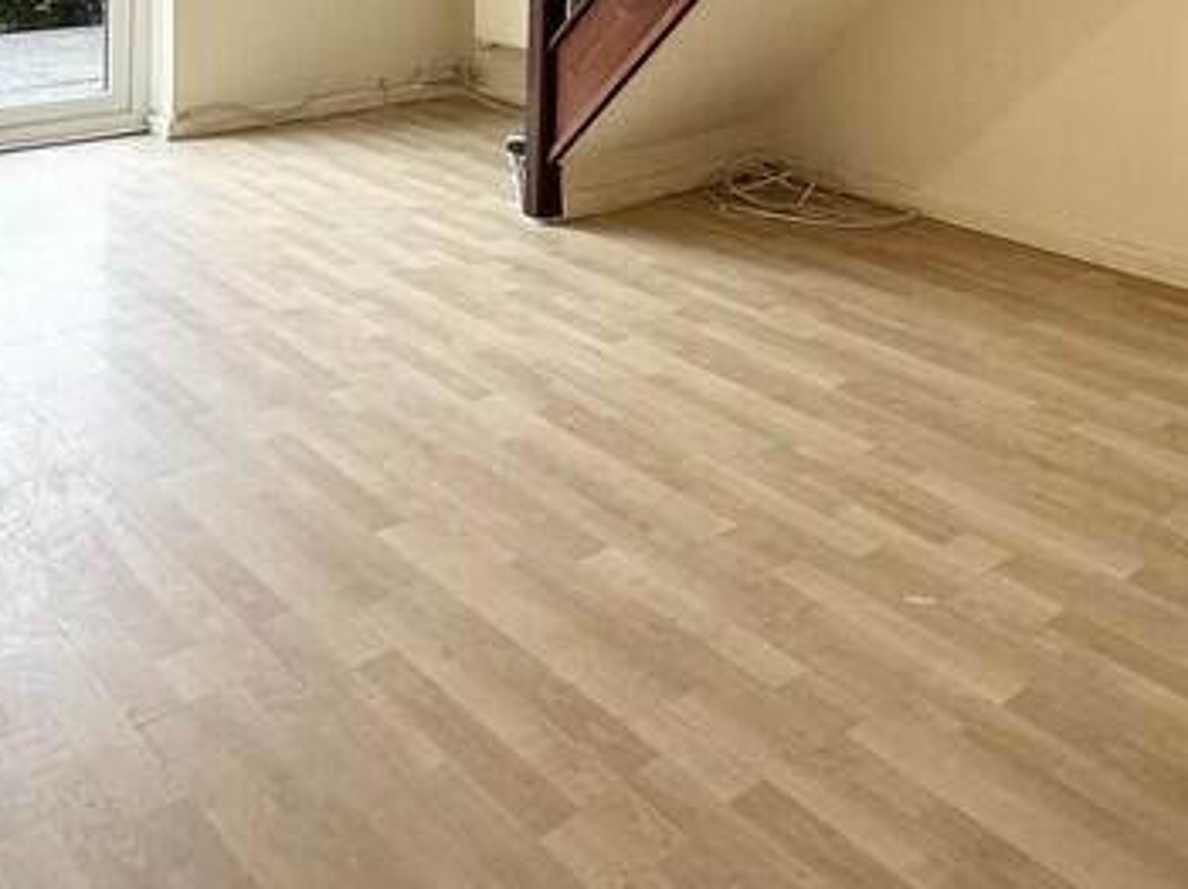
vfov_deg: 30.1
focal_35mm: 41
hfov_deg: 45.3
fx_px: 1406
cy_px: -170
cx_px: 764
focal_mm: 2.22
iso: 64
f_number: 2.2
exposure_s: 1/99
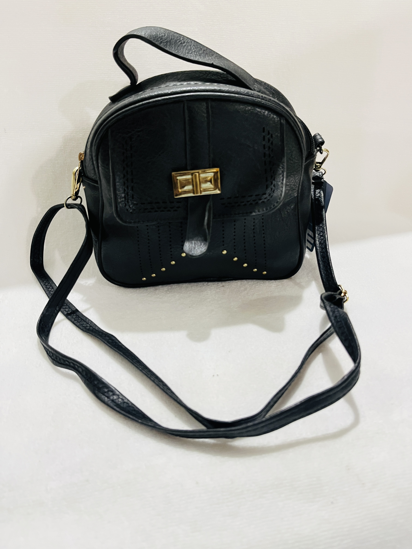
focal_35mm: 26
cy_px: 274
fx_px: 413
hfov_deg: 53.1
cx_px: 206
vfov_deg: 67.3
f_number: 1.6
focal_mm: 5.1
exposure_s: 1/50
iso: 320
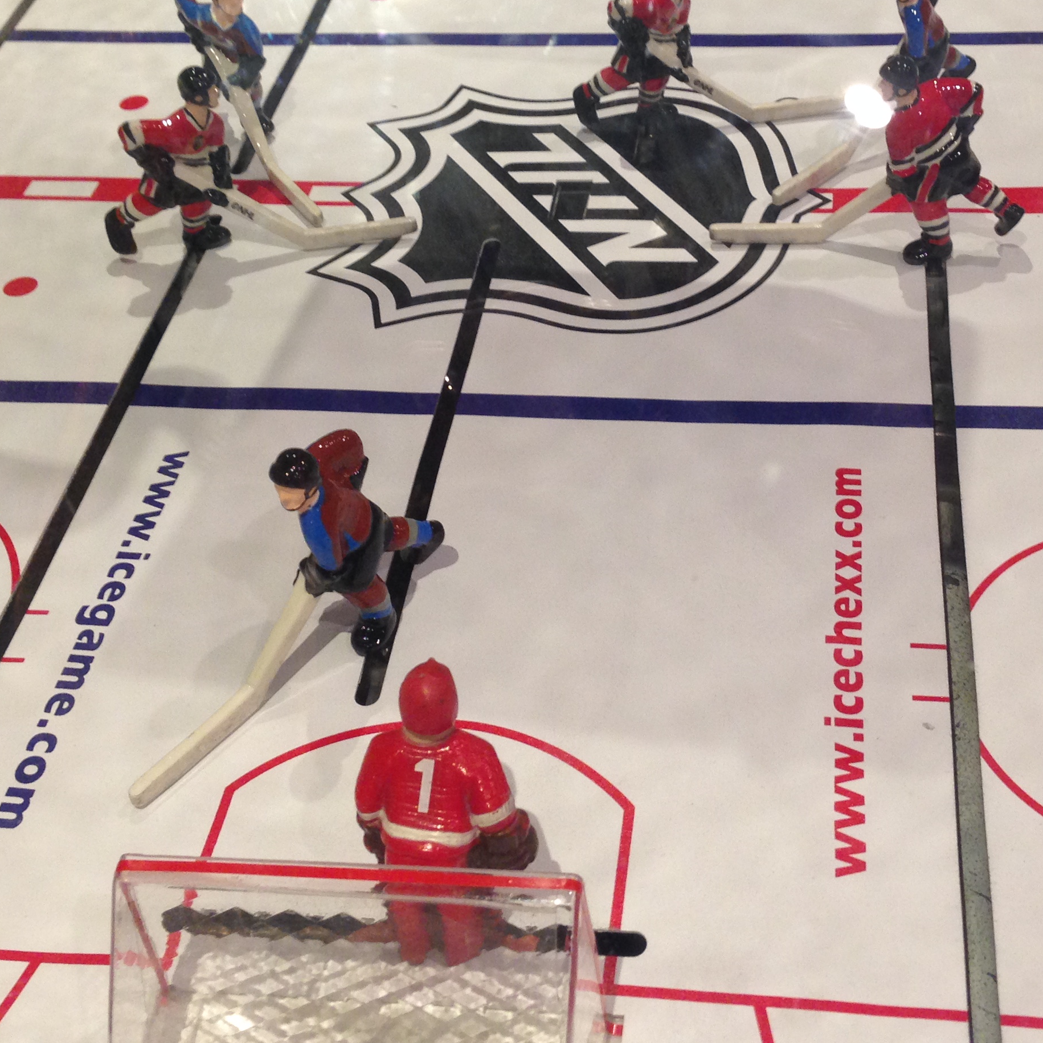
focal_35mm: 52
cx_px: 622
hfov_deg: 32.7
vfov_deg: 32.6
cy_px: 395
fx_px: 1773
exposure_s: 1/20
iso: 100
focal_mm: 4.12
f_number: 2.4
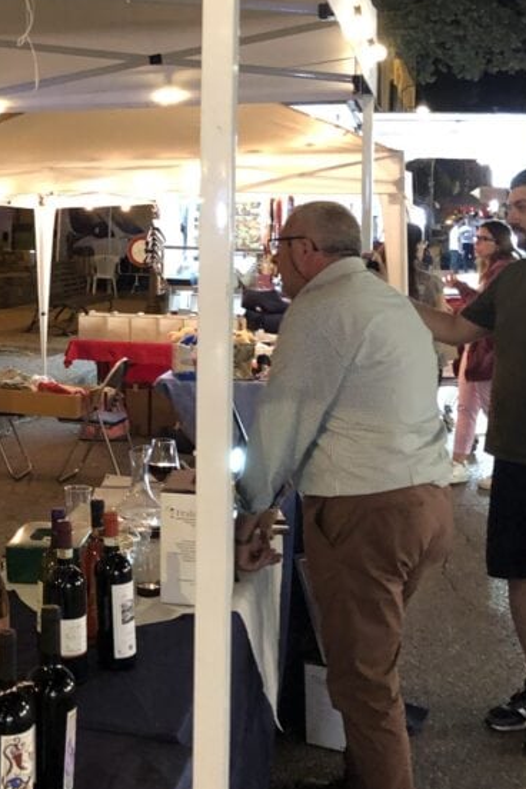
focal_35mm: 54
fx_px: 1183
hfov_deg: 24.3
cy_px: 284
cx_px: 41
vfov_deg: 36.6
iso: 80
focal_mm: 3.99
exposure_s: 1/6
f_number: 1.8
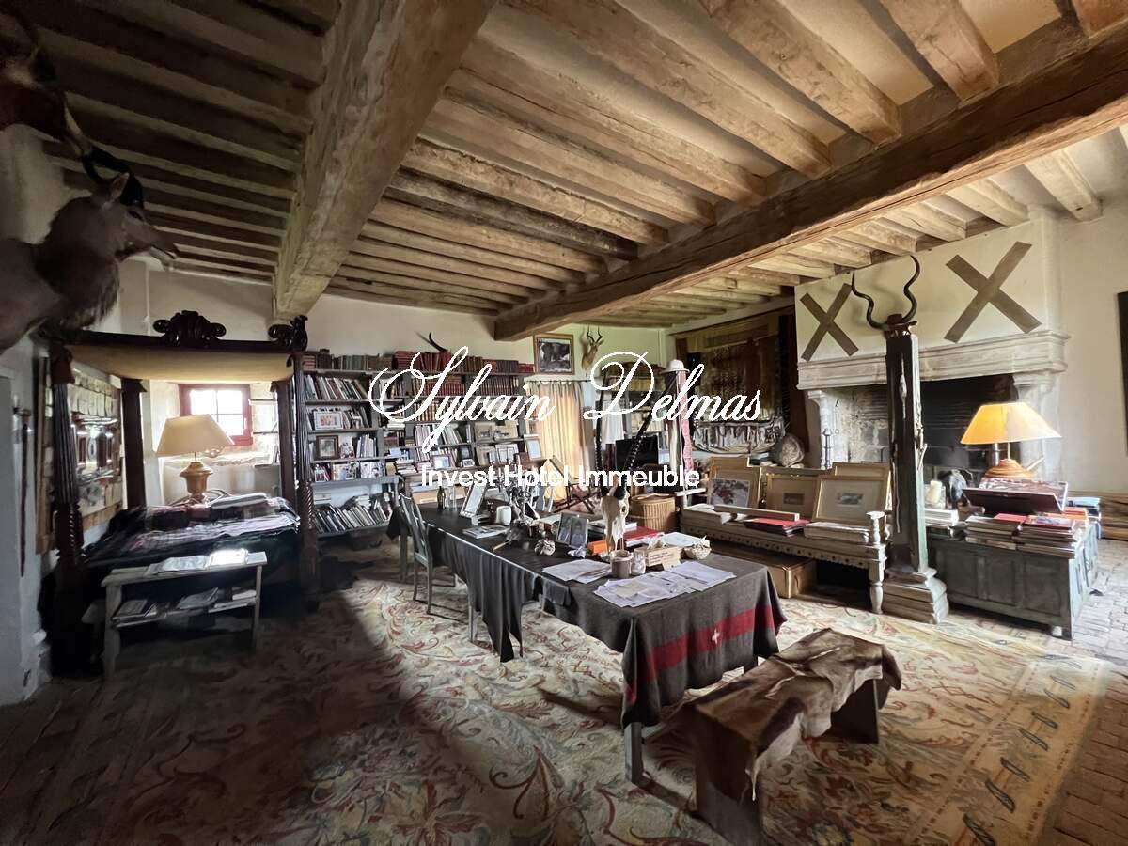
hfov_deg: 106.2
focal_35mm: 13
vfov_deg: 89.9
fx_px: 424
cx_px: 564
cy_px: 423
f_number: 1.8
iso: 800
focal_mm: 1.57
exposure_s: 1/60
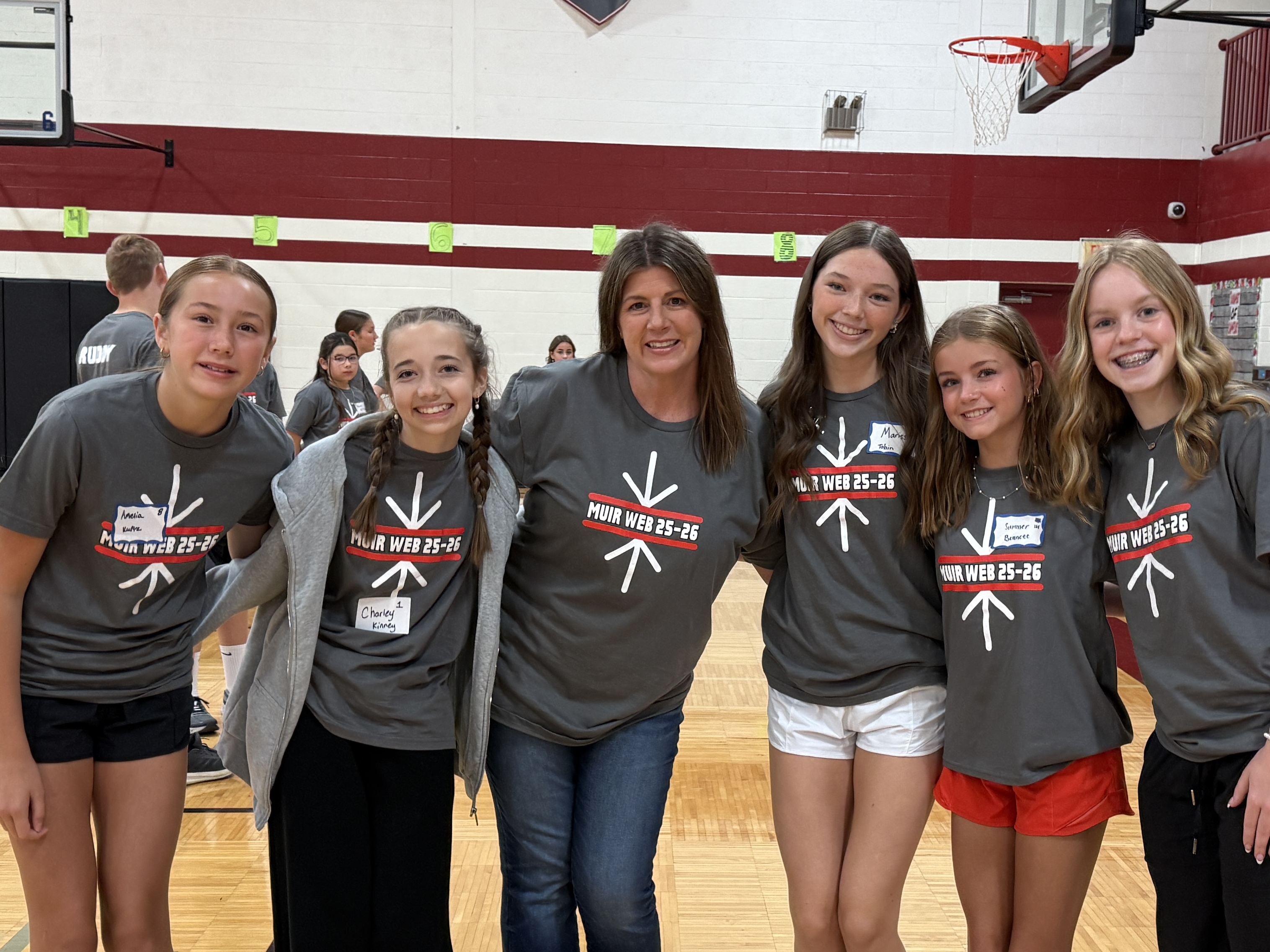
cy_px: 476
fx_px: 881
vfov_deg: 56.8
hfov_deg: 71.6
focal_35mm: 24
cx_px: 635
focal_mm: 6.76
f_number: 1.78
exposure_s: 1/60
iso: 200
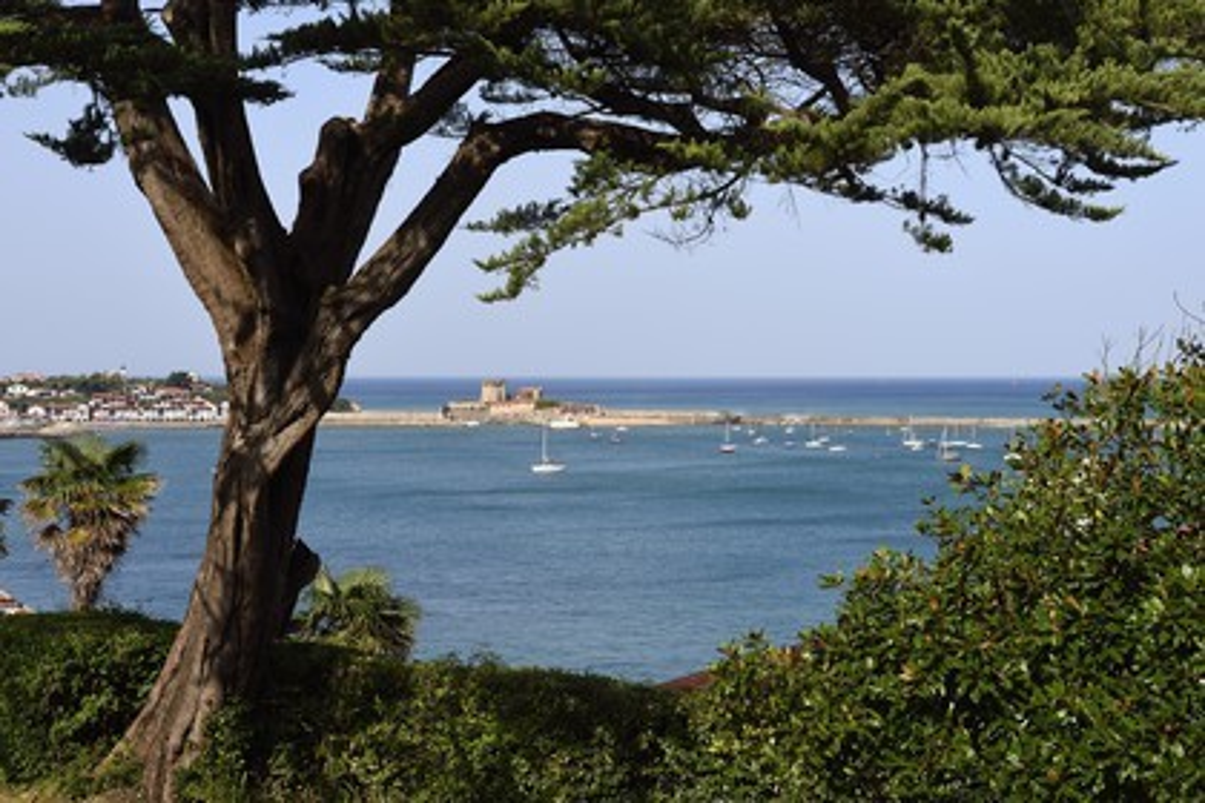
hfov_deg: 36.2
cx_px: 602
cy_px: 402
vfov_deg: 24.6
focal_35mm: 55
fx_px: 1841
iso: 200
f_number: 13
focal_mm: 55
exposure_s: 1/250
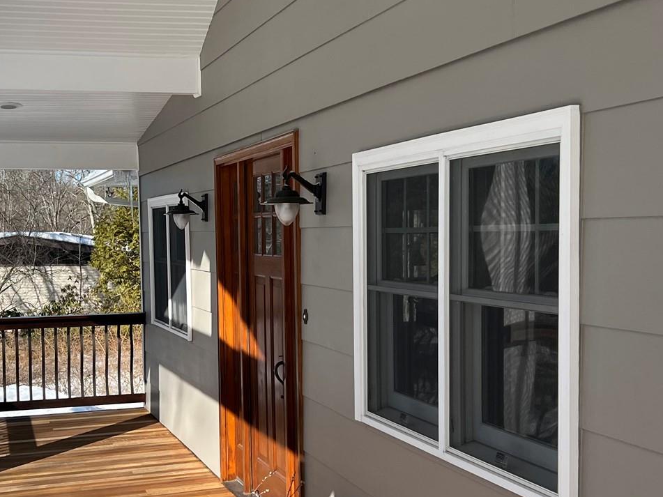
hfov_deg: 34.2
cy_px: 305
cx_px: 251
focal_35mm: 56
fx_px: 1072
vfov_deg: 26.0
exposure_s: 1/3257
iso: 50
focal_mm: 5.7
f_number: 1.5
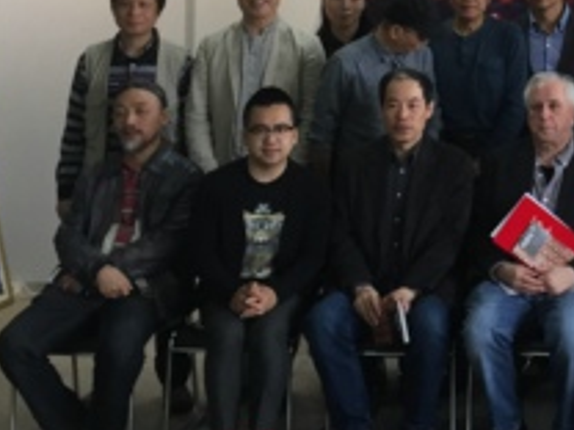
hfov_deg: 19.5
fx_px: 1575
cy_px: -47
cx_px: 684
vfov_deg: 15.2
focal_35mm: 95
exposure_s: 1/30
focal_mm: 4.15
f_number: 2.2
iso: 64
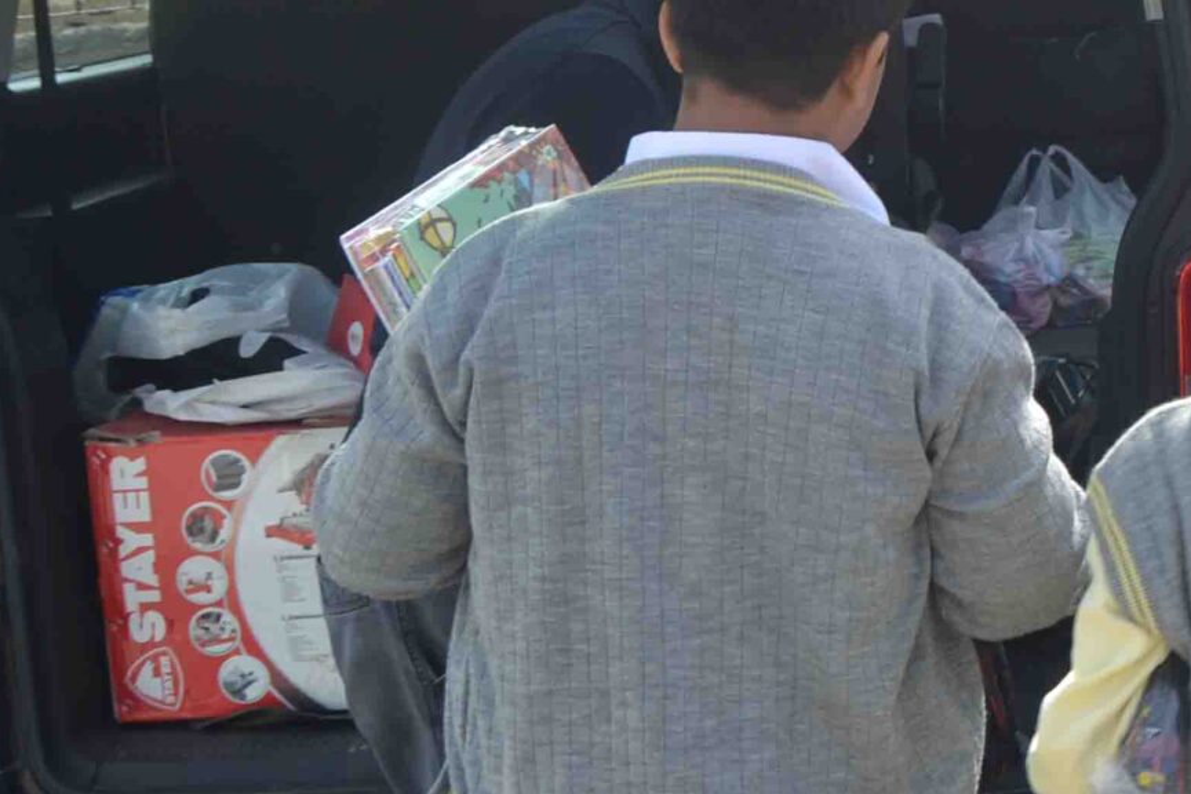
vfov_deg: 17.0
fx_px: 2646
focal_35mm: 80
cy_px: 184
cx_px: 1621
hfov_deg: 22.3
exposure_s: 1/160
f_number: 6.3
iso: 100
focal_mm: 18
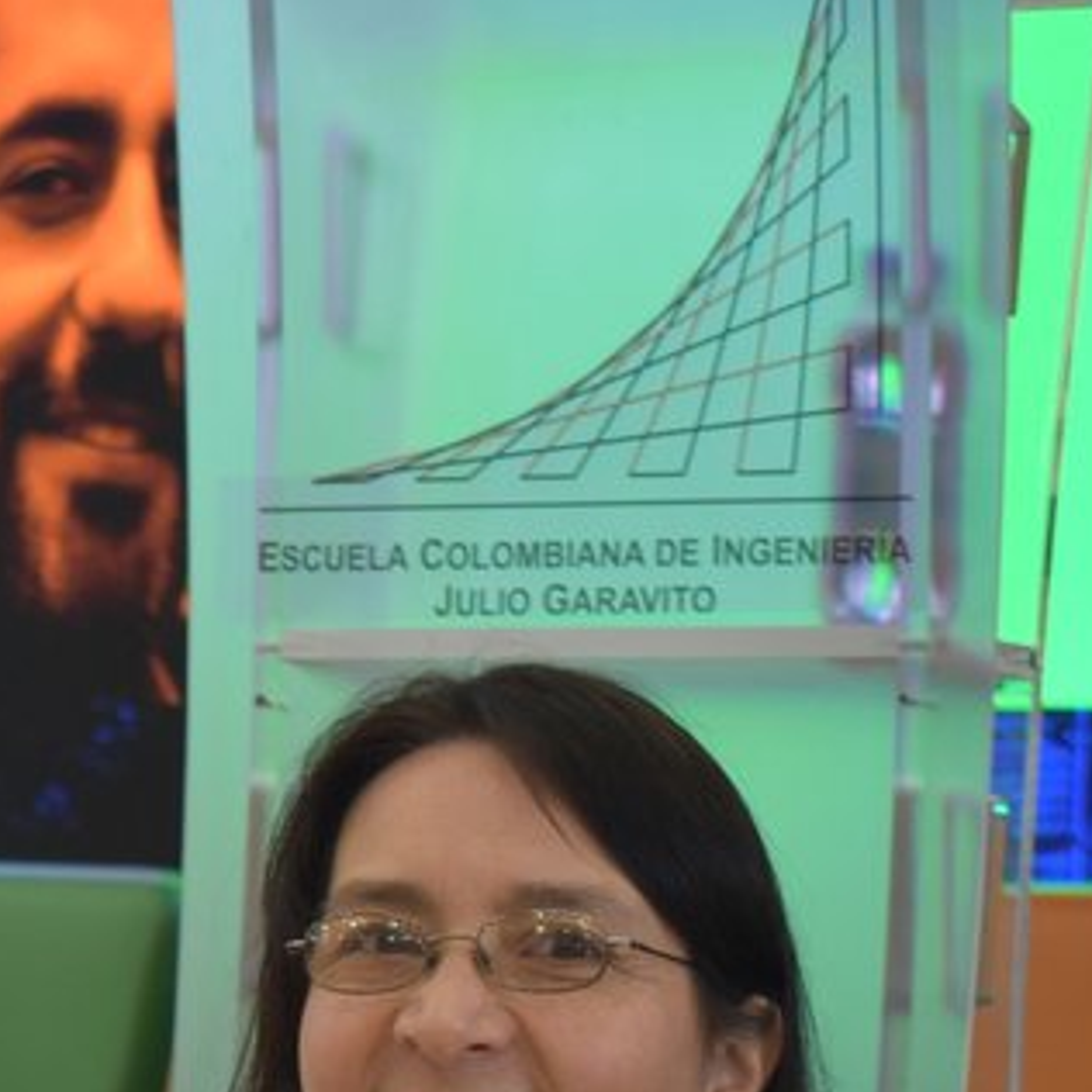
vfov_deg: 8.0
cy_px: 1127
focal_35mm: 218
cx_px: -546
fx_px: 7767
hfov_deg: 7.9
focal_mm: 45
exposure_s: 1/100
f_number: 5
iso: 800
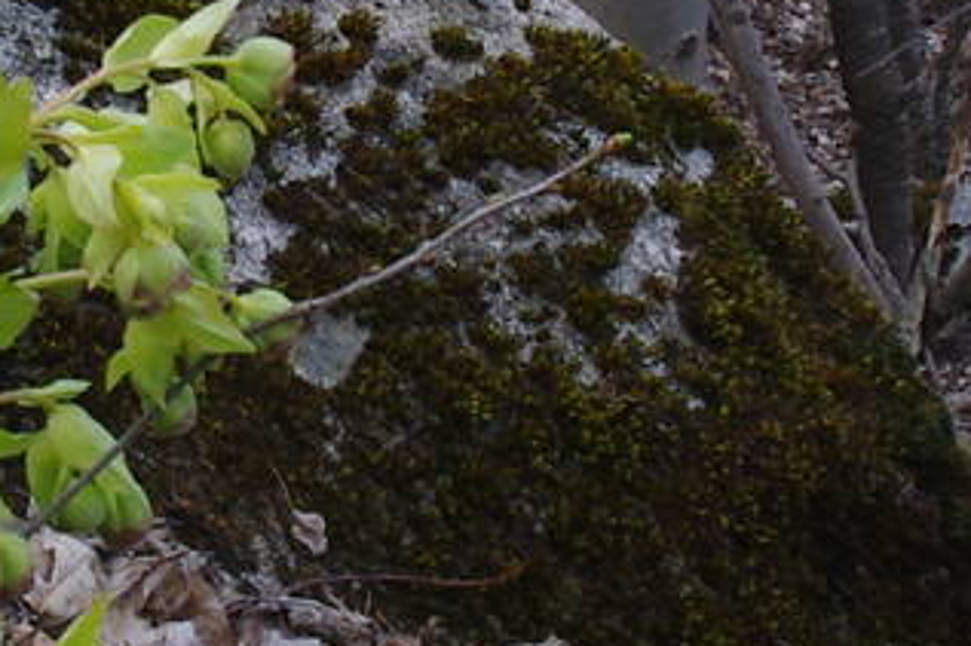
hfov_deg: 8.7
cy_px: 191
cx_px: 239
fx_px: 6362
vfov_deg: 5.8
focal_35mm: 236
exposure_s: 1/50
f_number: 10
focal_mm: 26.25
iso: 200
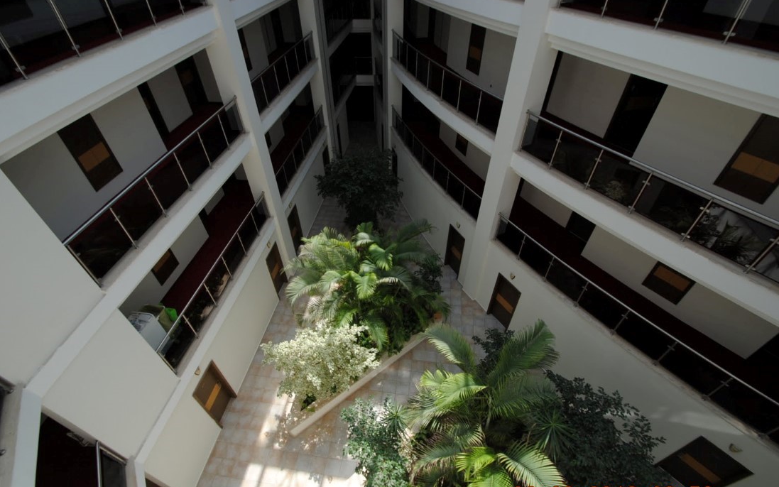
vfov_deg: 71.1
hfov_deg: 97.8
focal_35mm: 16
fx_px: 340
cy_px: 264
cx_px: 384
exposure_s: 1/125
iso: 100
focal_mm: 10
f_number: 5.6
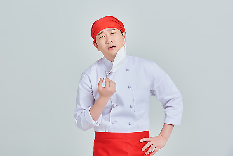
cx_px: 116
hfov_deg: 16.4
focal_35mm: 125
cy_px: 78
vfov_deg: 11.0
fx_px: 809
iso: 100
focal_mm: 125
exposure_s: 1/125
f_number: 14
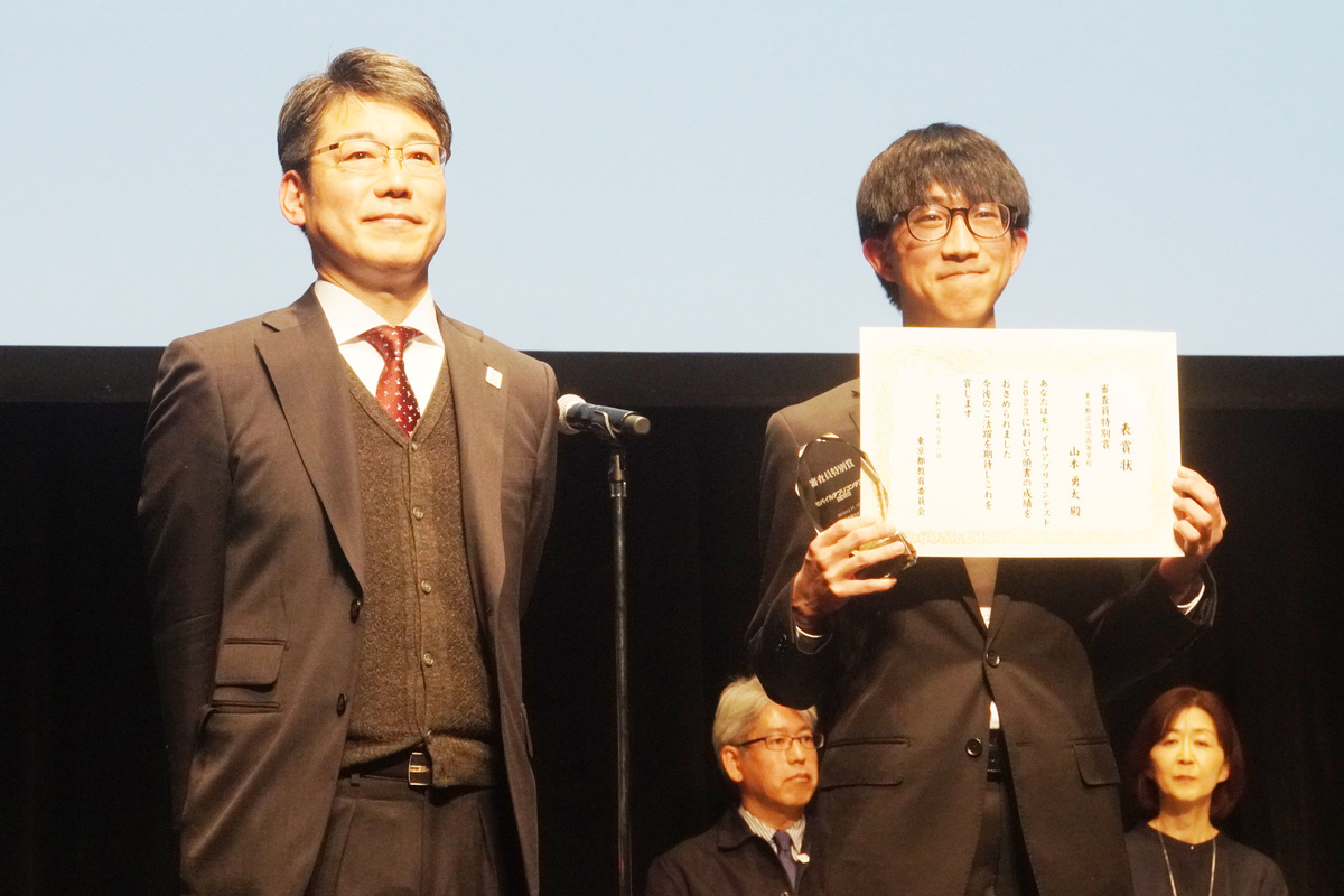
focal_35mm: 114
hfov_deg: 17.9
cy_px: 448
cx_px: 672
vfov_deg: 12.0
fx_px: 4256
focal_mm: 76
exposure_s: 1/125
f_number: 16
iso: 5000
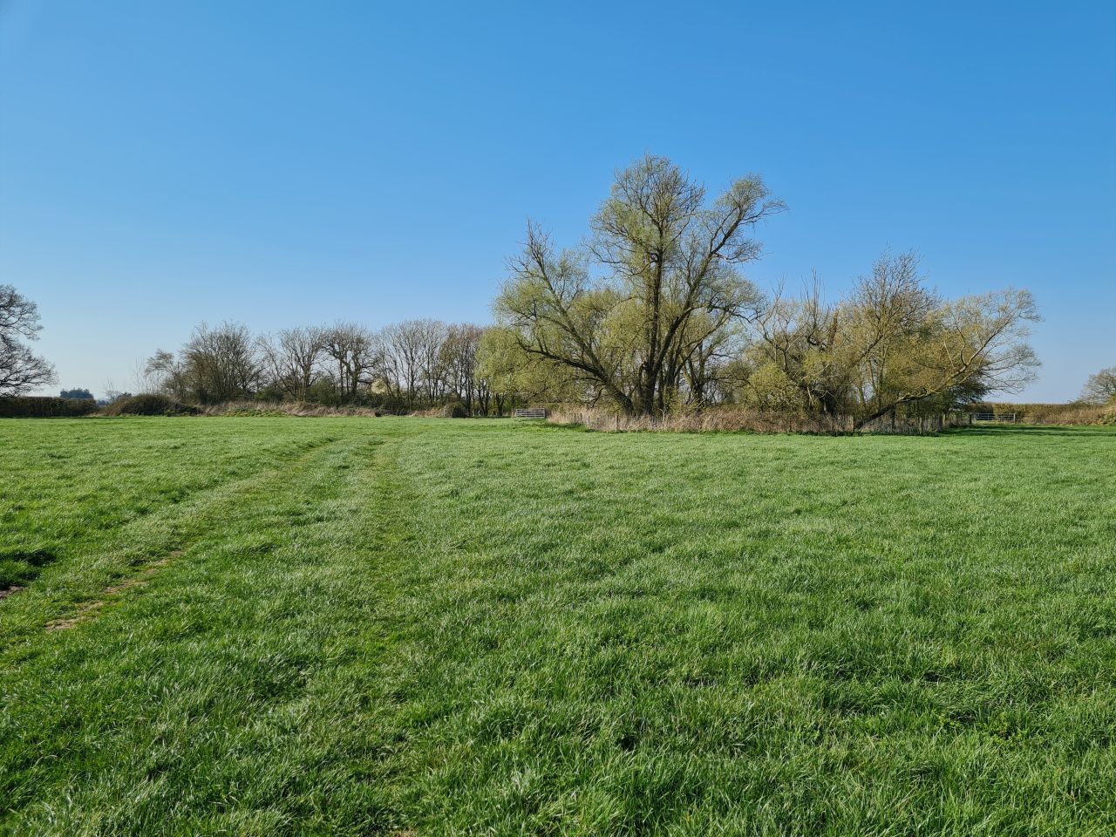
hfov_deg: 67.3
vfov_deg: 53.1
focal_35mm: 26
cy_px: 418
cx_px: 558
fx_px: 838
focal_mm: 5.4
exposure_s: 1/2592
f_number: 1.8
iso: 50
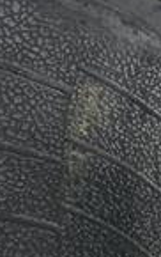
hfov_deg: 9.9
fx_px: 903
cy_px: 97
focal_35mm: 129
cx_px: 246
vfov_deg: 16.2
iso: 320
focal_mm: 5.4
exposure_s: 1/100
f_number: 1.8
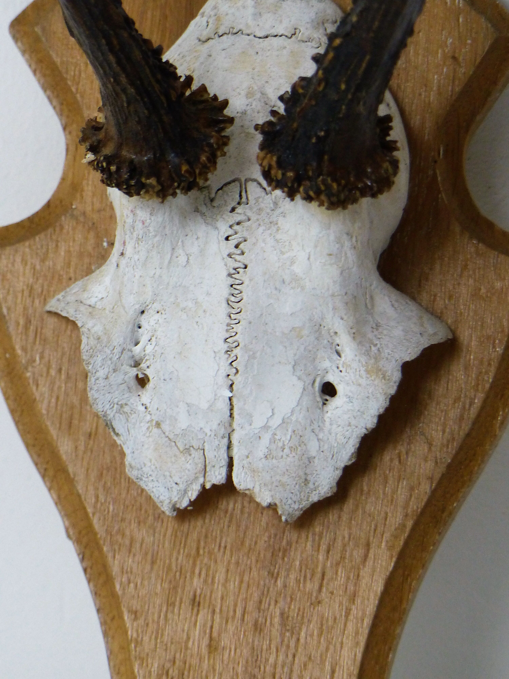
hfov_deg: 4.0
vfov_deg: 5.3
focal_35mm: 372
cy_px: 340
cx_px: 254
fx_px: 7293
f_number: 2.8
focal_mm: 60.8
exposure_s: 1/100
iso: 250
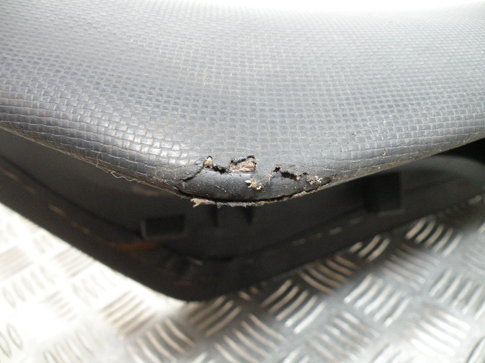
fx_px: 378
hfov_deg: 65.3
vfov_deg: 51.4
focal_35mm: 27
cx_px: 242
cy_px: 182
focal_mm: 4.7
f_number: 2.8
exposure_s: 1/60
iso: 297
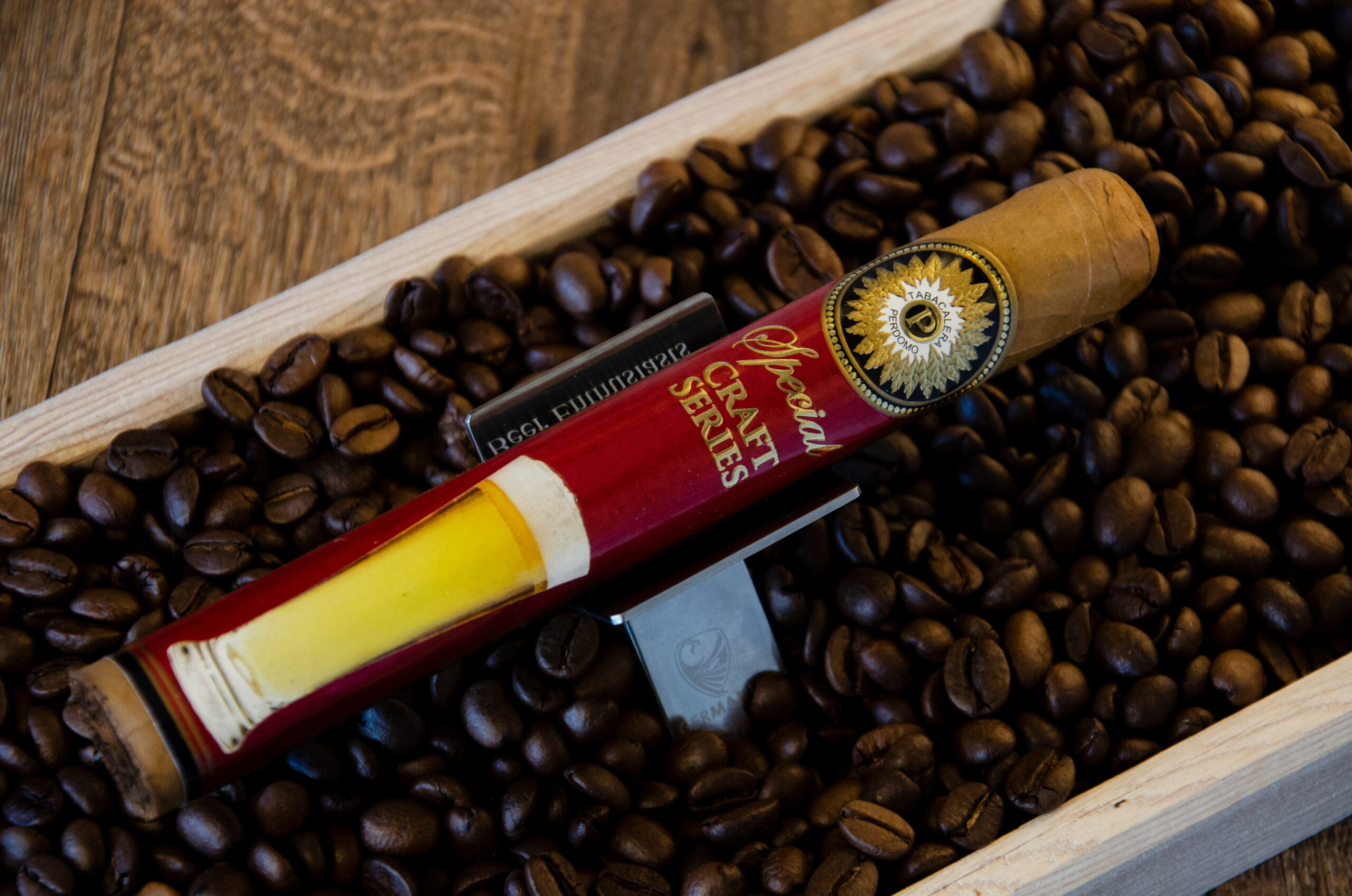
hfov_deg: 14.9
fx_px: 5172
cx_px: 676
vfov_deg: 9.9
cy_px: 448
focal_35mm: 138
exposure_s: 1/30
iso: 800
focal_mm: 92
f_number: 5.6
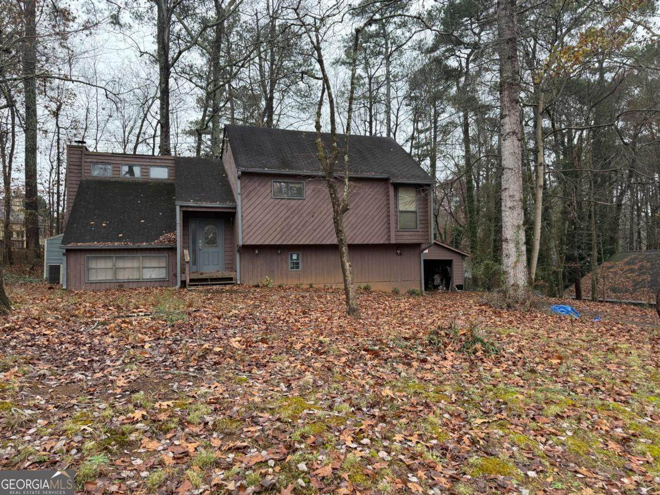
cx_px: 330
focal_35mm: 24
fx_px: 458
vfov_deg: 56.8
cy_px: 248
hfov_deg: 71.6
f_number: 1.78
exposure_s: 1/240
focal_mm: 6.76
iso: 125
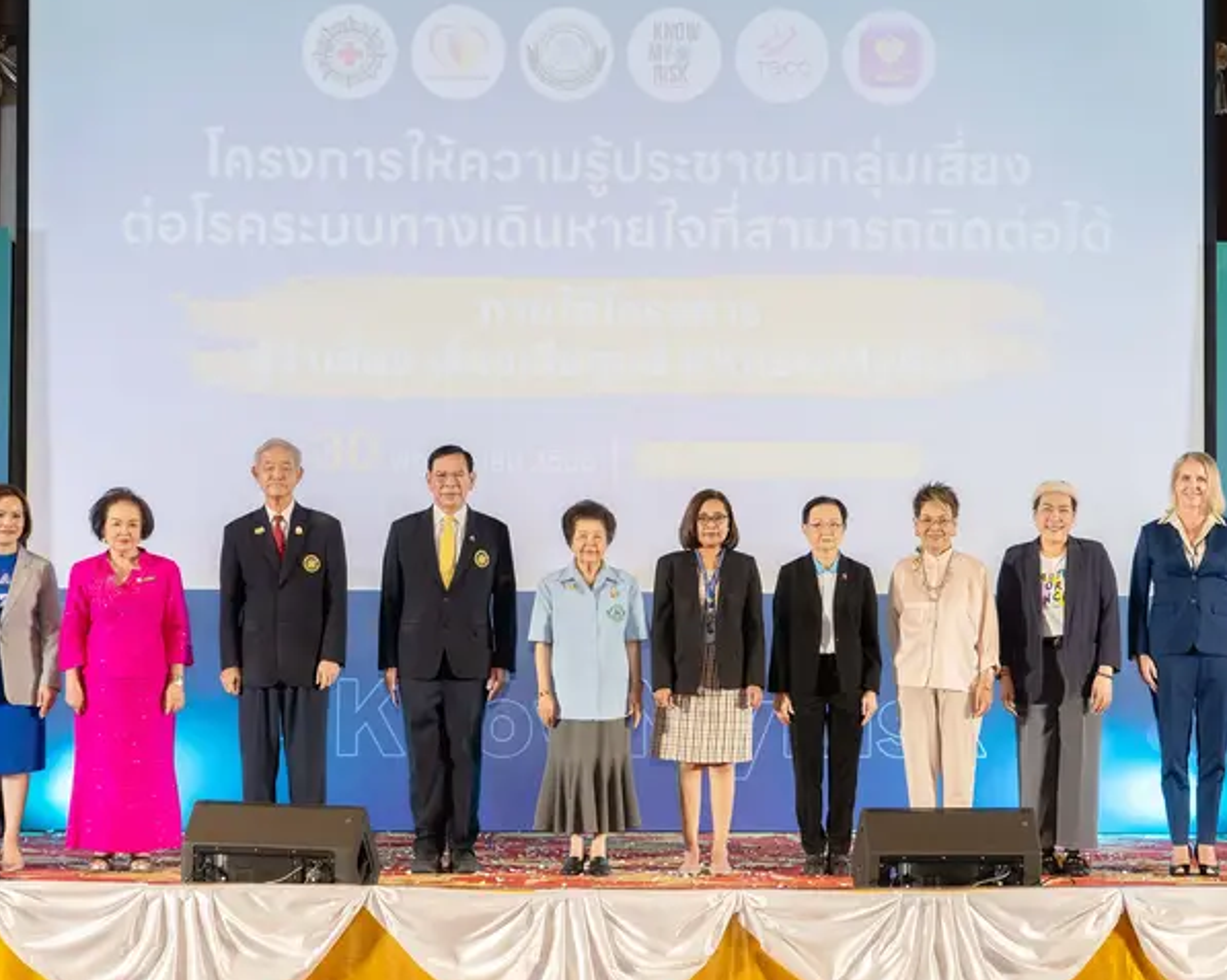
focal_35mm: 65
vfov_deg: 23.5
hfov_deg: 29.1
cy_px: 494
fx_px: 2359
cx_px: 588
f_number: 5.6
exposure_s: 1/125
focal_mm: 53
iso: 2000
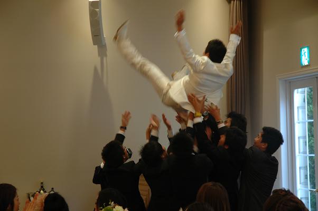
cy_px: 106
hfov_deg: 21.9
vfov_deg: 14.7
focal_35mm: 93
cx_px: 159
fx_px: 821
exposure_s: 1/30
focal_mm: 62
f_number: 4.5
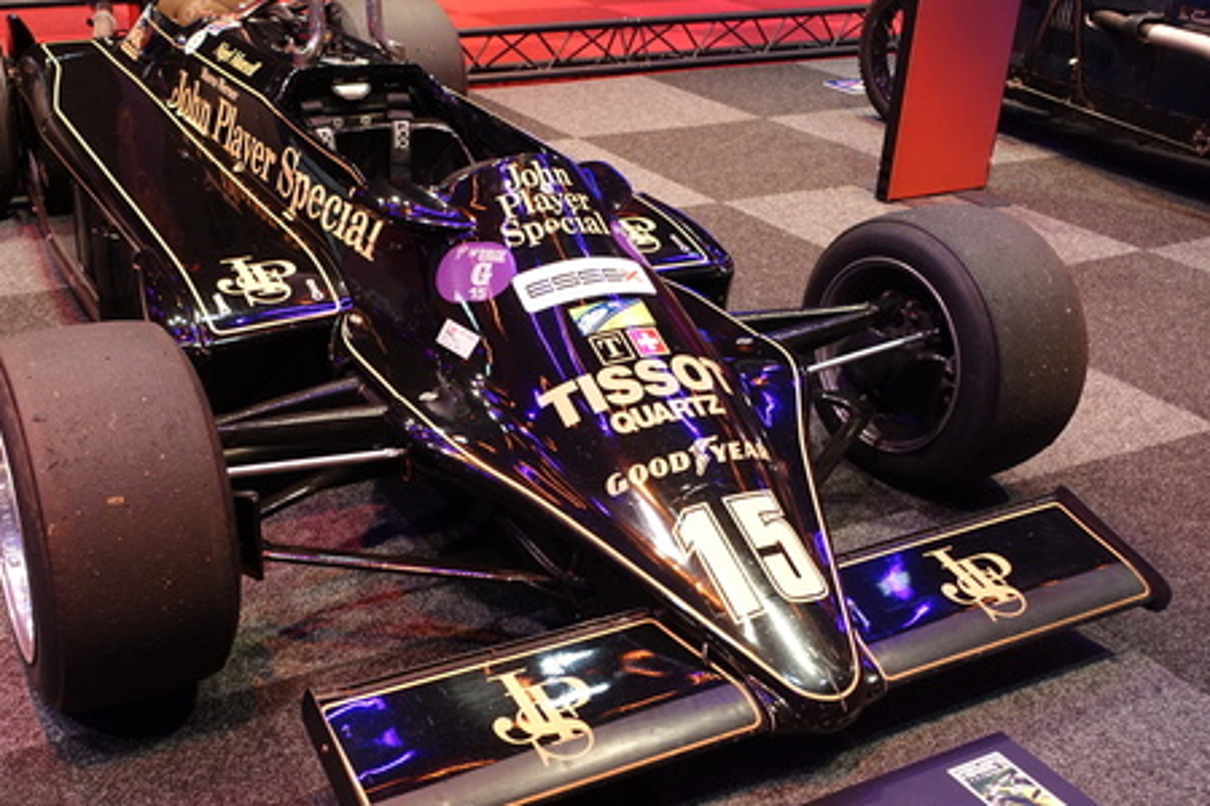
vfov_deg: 33.4
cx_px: 454
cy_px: 411
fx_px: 1344
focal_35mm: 40
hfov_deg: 48.0
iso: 400
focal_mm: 11
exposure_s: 1/30
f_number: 2.5
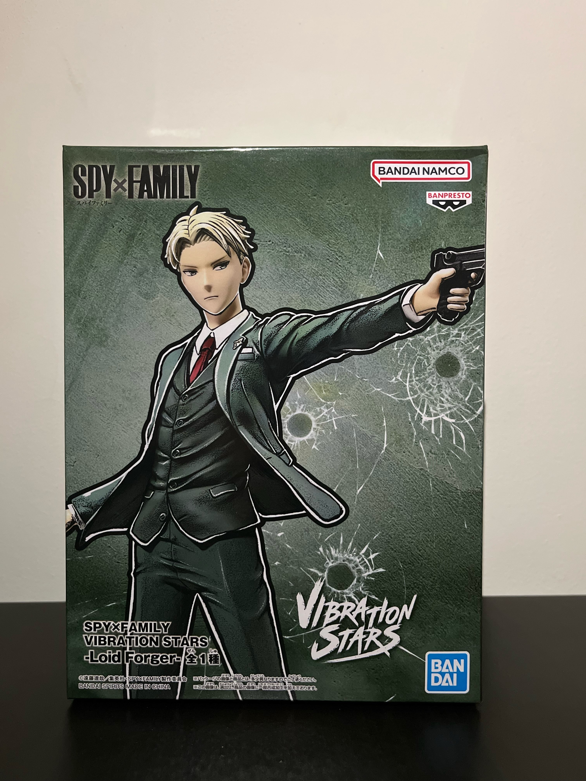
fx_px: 587
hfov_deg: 53.1
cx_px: 293
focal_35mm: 26
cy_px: 390
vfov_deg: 67.3
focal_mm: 5.1
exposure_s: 1/37
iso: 500
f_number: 1.6
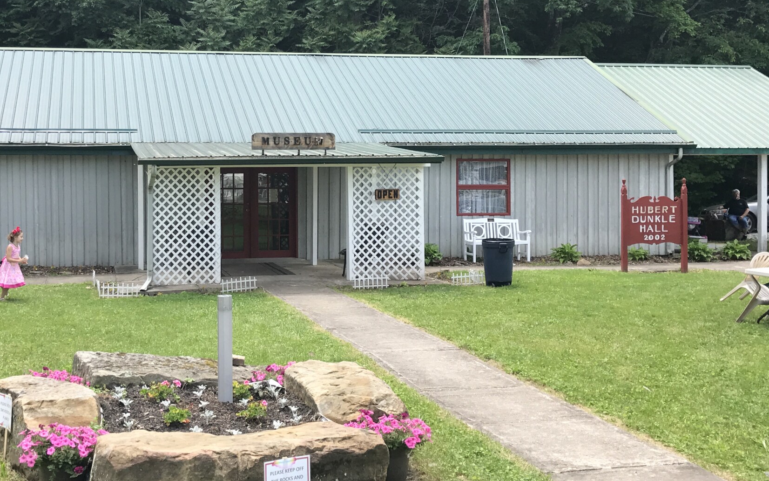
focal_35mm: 46
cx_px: 268
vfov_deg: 27.9
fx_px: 964
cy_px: 190
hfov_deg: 43.0
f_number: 1.8
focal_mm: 3.99
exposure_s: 1/1030
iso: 20
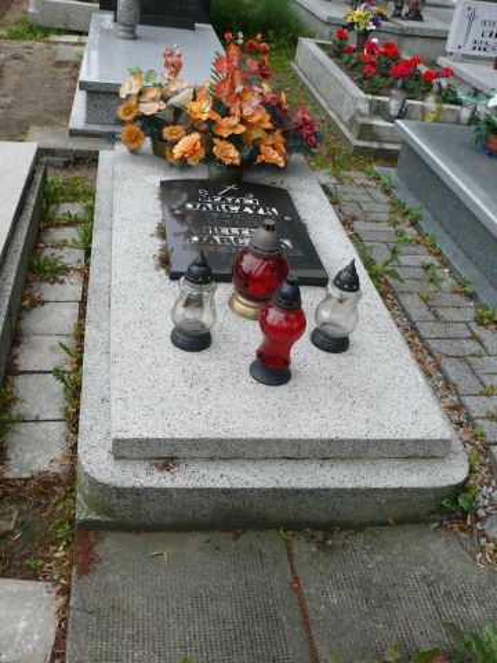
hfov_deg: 40.7
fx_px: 670
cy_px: 332
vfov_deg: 52.6
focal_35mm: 35
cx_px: 248
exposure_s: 1/160
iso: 100
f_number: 4
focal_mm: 7.4
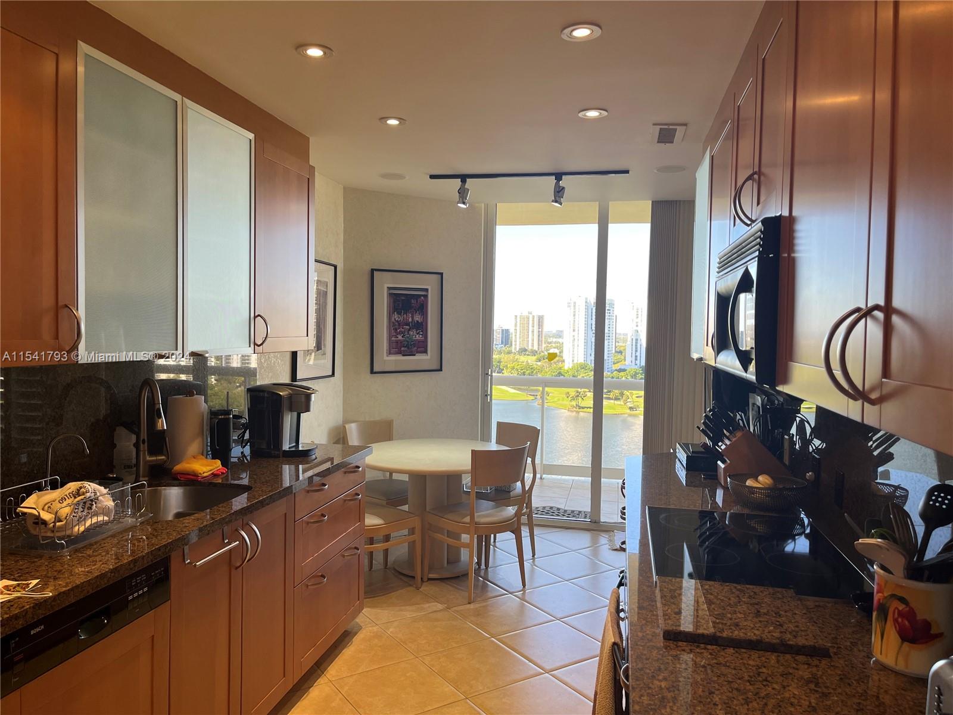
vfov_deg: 53.1
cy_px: 358
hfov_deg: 67.3
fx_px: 716
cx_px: 476
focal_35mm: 26
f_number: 1.6
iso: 32
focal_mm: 5.1
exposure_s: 1/120
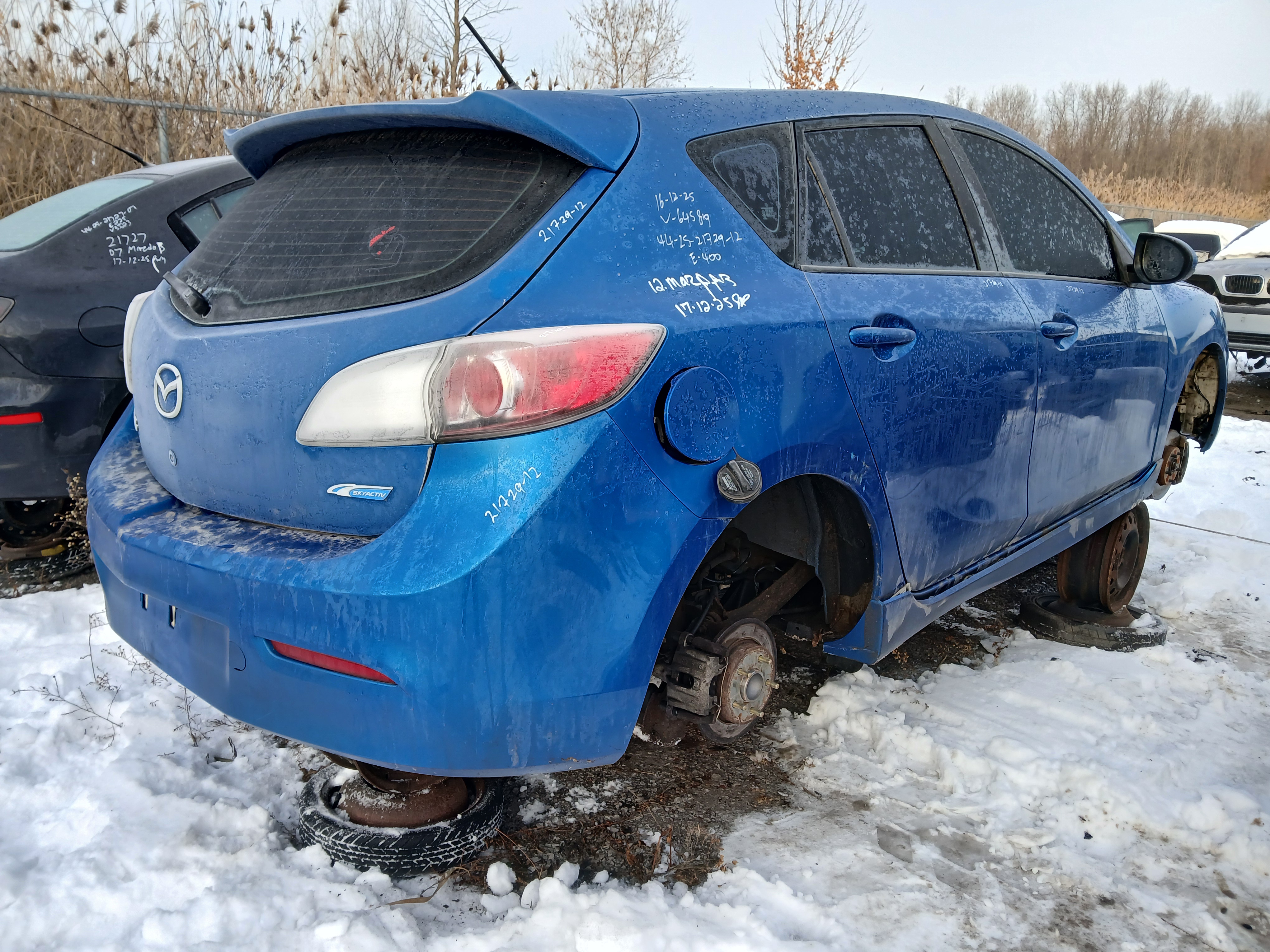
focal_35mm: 26
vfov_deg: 53.1
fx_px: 954
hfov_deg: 67.3
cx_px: 635
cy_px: 476
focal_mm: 3.98
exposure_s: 1/120
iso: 40
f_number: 1.8
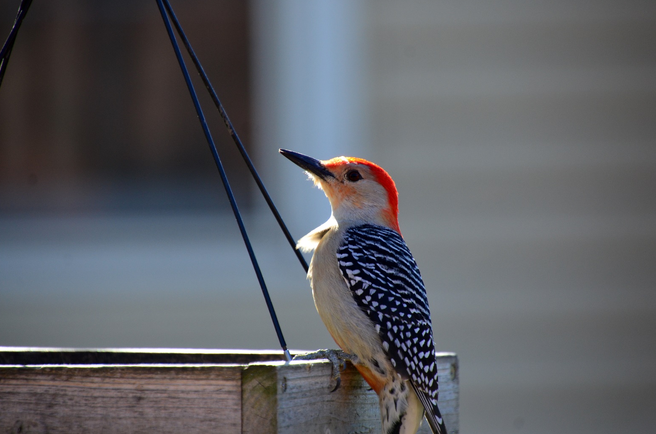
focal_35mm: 619
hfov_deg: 3.3
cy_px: 221
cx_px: 333
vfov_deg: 2.2
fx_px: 11252
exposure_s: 1/160
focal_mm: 400
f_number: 6.3
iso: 400
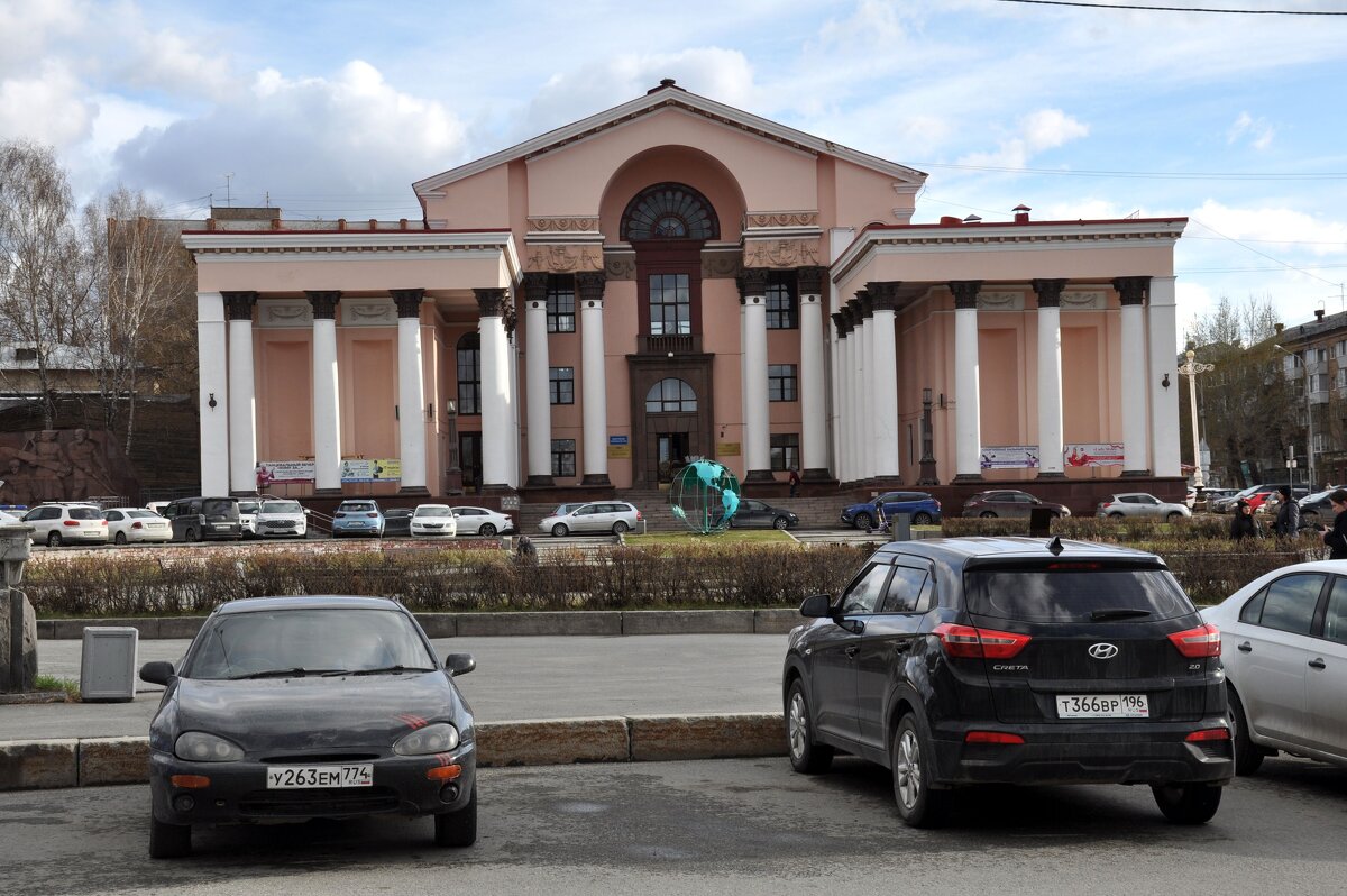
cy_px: 448
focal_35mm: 63
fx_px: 2355
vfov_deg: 21.5
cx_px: 674
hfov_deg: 31.9
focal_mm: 42
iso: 200
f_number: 8
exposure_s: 1/250
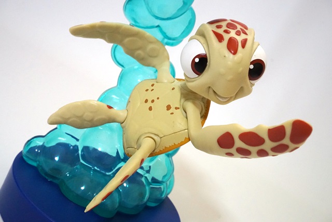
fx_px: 401
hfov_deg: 45.0
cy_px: 111
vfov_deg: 30.9
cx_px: 166
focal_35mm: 44
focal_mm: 29
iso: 3200
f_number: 11
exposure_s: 1/60
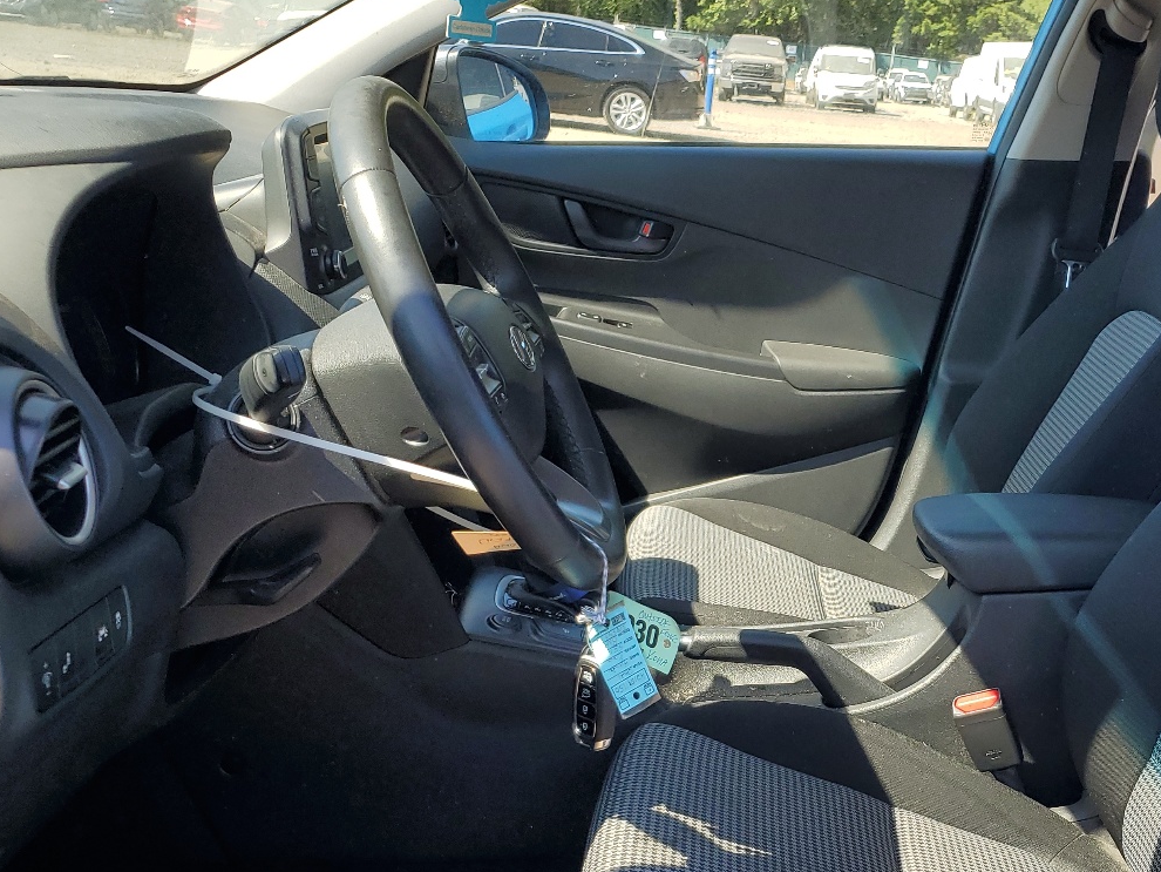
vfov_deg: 34.0
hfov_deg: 43.5
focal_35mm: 42
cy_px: 594
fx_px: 1409
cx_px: 851
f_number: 1.5
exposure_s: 1/714
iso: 50
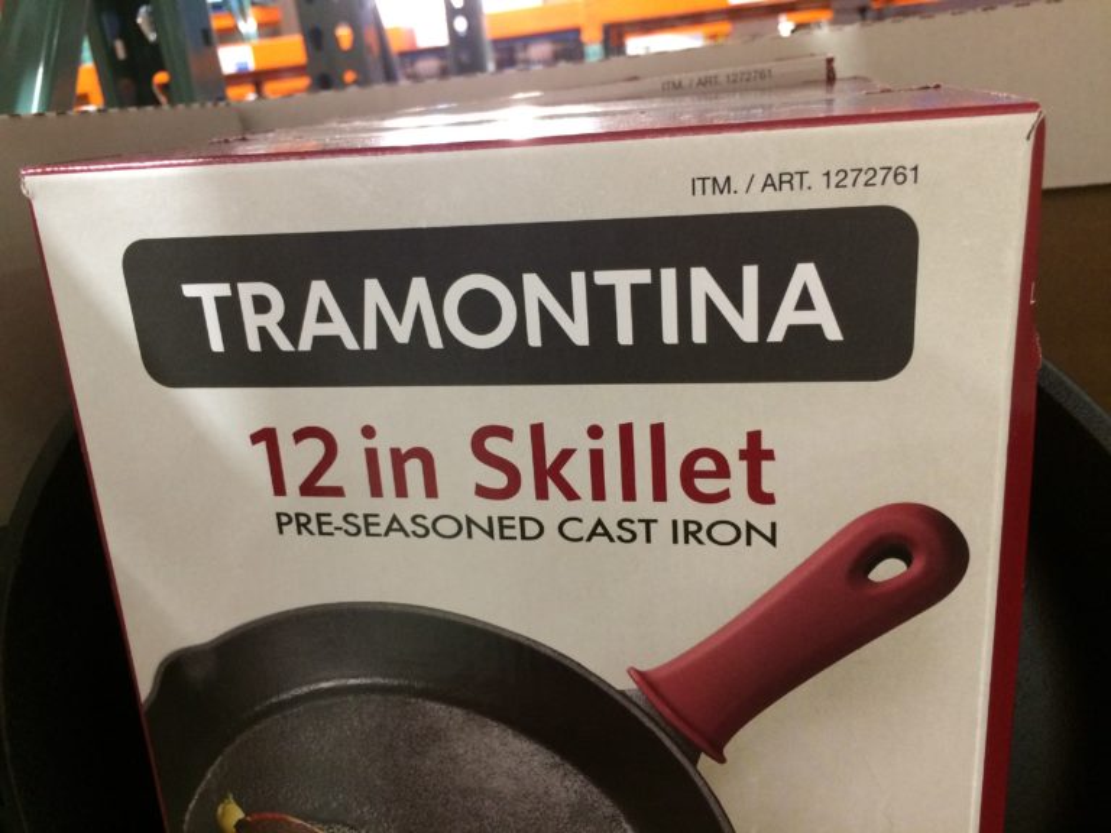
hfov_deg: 61.7
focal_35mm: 29
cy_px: 416
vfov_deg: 48.2
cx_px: 556
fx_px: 931
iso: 250
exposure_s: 1/17
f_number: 2.2
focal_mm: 4.15
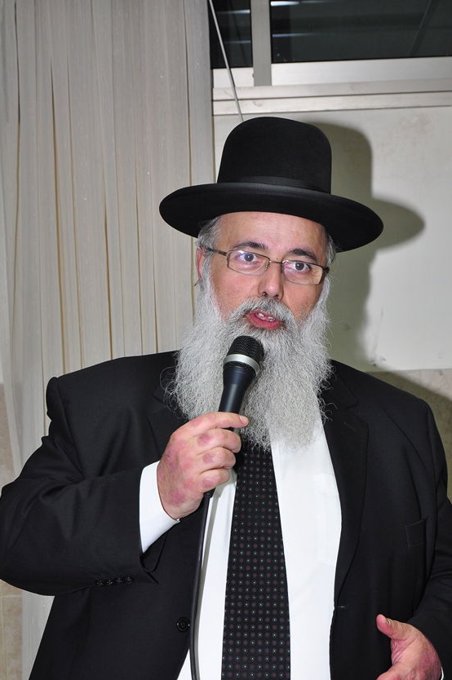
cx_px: 266
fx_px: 1322
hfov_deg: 19.4
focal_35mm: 70
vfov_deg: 28.8
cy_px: 409
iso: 400
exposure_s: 1/60
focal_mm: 38
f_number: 6.3
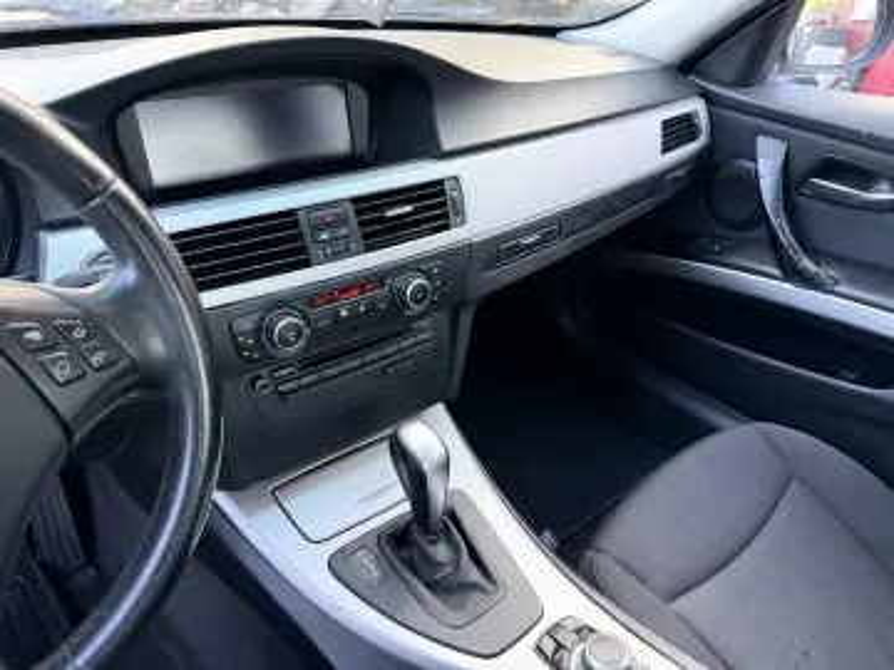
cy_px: 335
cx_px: 447
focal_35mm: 24
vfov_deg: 56.8
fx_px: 620
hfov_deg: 71.6
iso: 200
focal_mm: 6.76
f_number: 1.78
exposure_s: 1/83
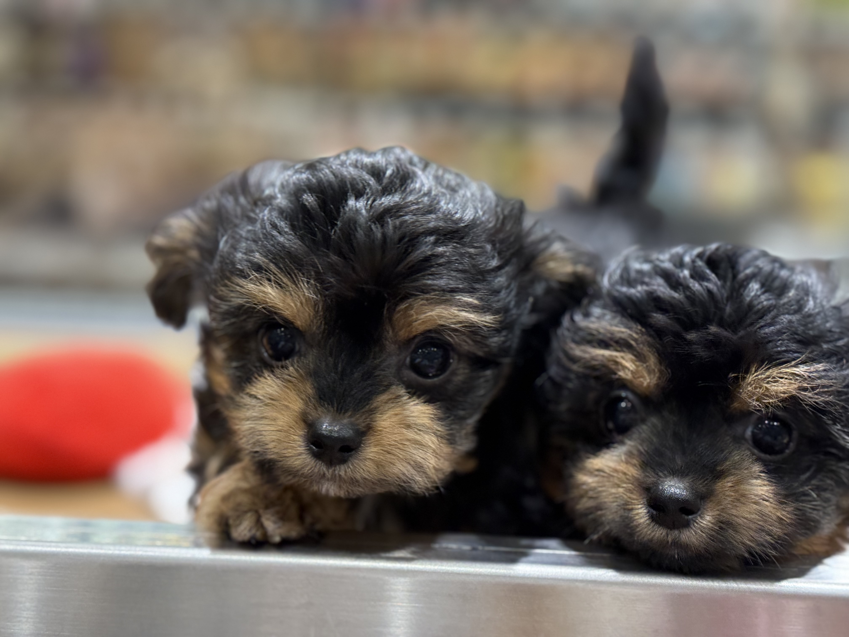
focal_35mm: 48
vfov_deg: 30.3
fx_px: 1177
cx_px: 424
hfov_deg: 39.7
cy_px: 318
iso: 200
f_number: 1.78
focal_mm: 6.76
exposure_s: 1/120
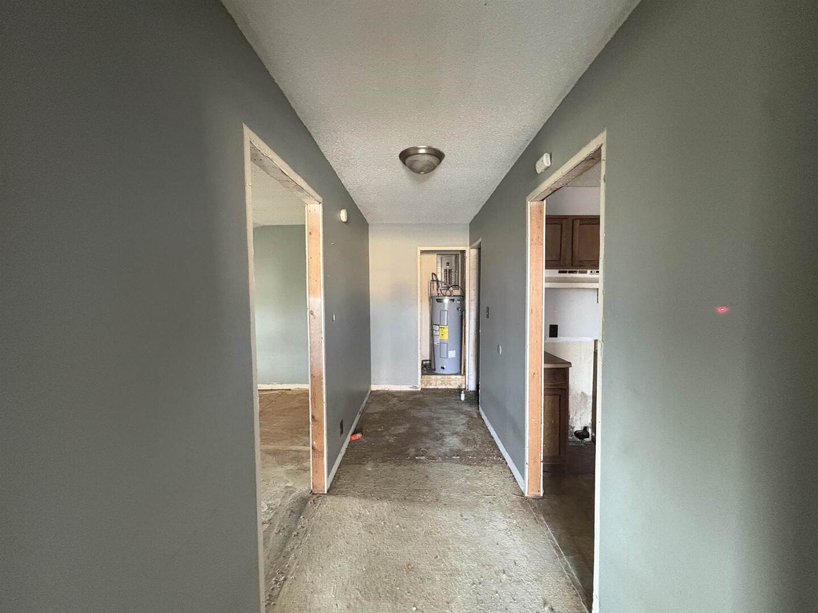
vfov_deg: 85.7
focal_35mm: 14
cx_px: 409
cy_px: 306
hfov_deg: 102.1
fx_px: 331
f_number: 2.2
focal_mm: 2.22
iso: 800
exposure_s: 1/60
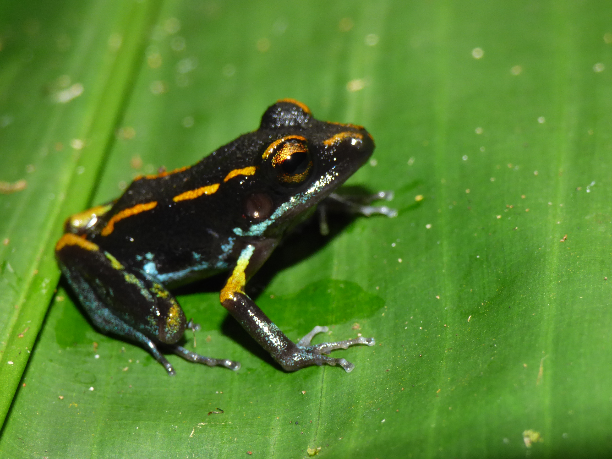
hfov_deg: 15.8
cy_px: 230
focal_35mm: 125
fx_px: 2210
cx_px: 306
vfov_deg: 11.9
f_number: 5
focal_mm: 20.5
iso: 200
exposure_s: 1/60
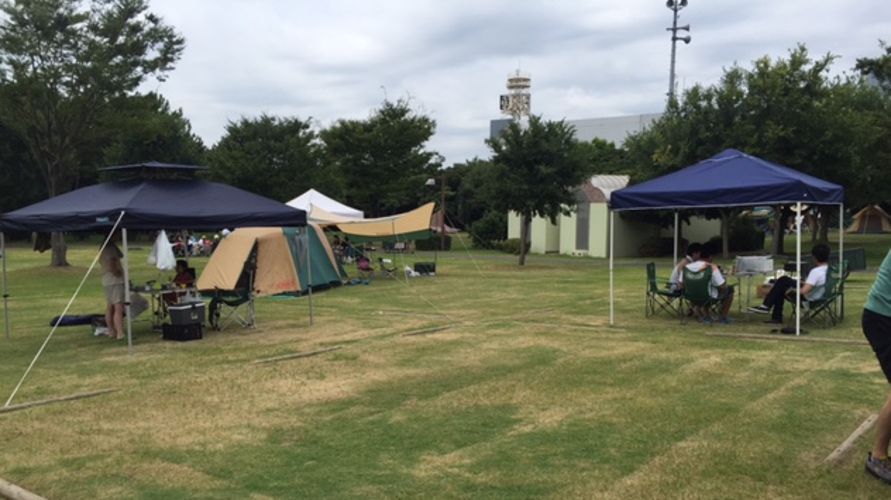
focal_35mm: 32
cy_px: 335
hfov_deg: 61.0
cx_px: 444
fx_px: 756
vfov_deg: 36.3
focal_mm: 4.15
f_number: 2.2
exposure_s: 1/2326
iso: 32
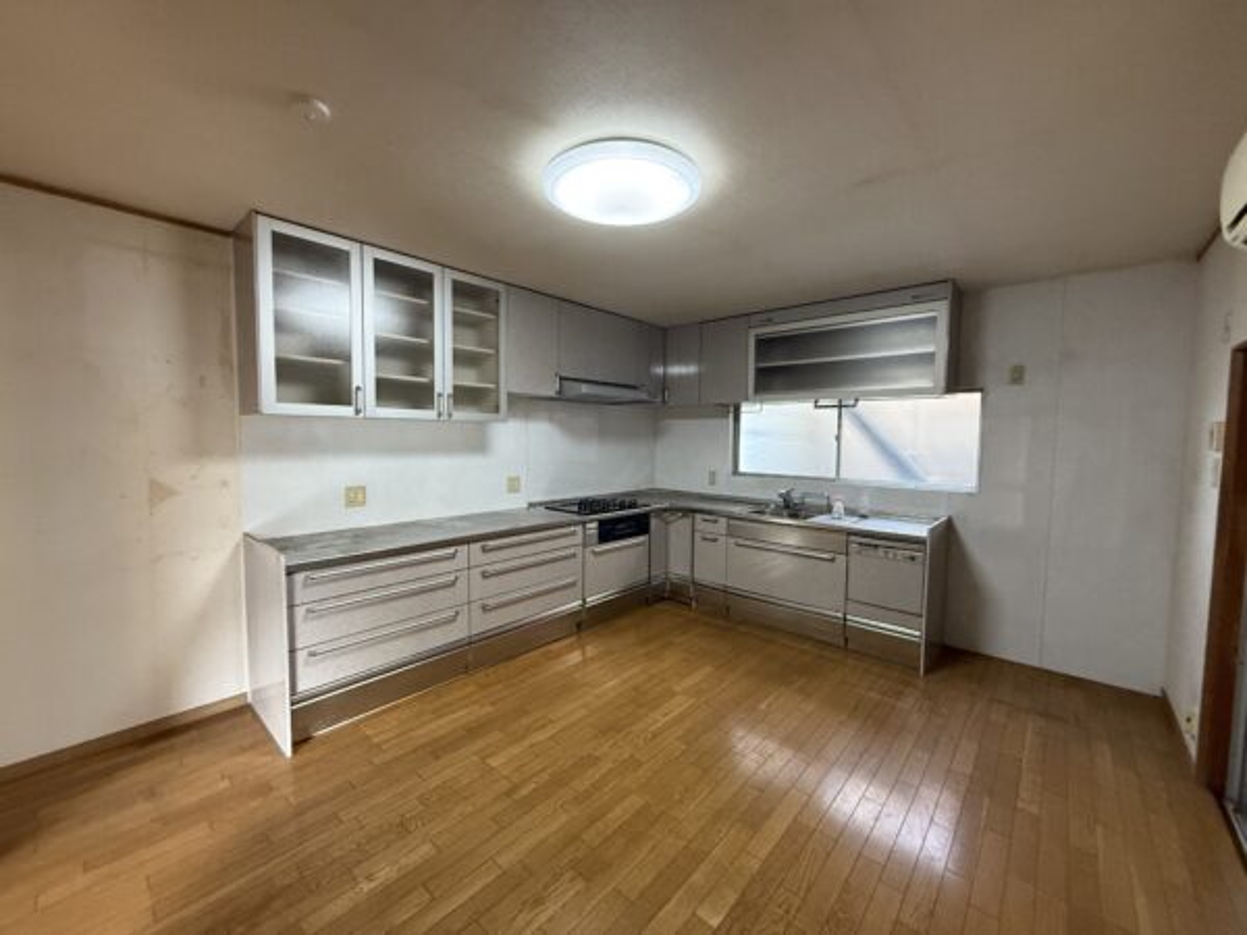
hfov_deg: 102.1
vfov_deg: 85.7
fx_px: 504
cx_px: 624
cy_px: 468
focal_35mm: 14
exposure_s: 1/60
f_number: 2.2
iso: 500
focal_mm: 2.22
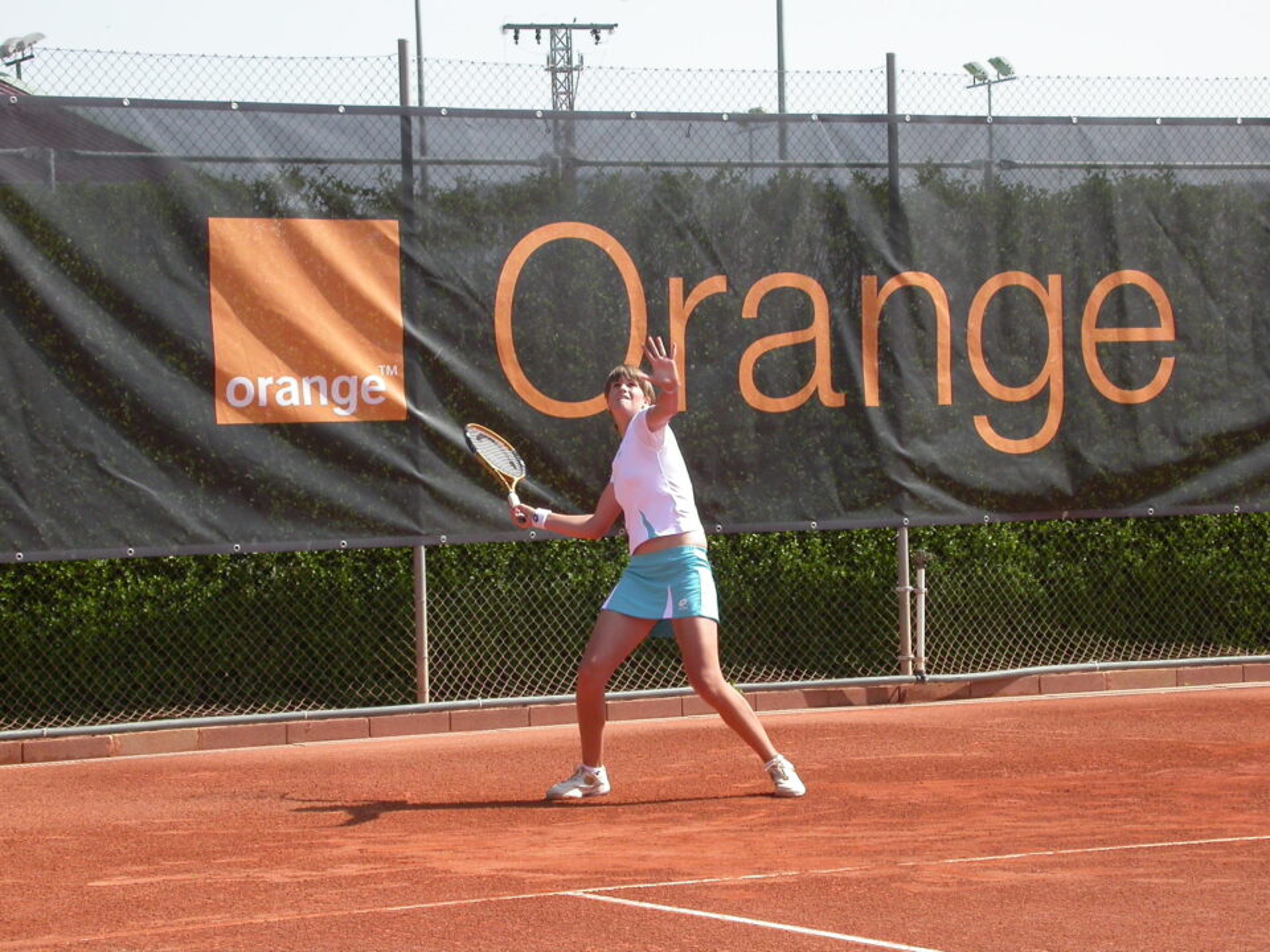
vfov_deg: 13.5
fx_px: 4036
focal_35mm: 110
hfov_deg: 17.9
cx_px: 635
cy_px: 476
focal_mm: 22.8
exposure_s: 1/357
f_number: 6
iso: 100
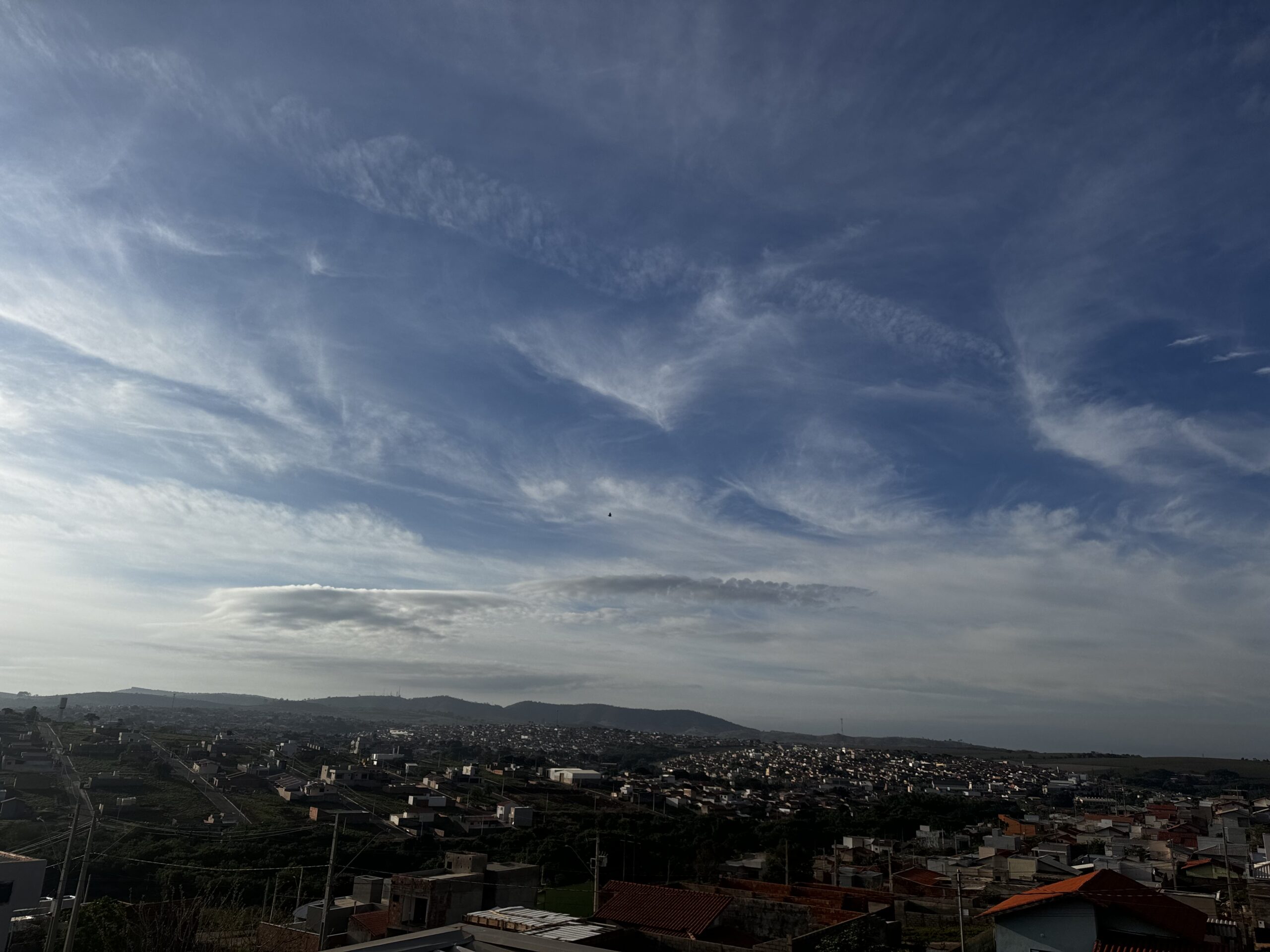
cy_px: 476
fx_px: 881
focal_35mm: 24
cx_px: 635
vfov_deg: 56.8
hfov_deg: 71.6
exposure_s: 1/12346
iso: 80
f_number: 1.78
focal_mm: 6.76
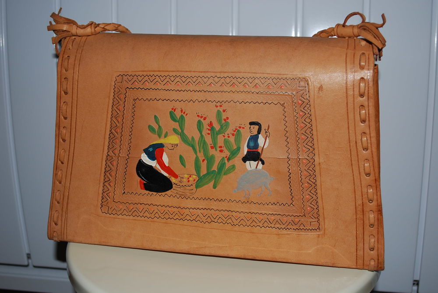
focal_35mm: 45
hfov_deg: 43.6
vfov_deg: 29.9
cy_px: 146
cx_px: 219
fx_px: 548
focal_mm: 30
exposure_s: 1/125
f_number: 4.8
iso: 100
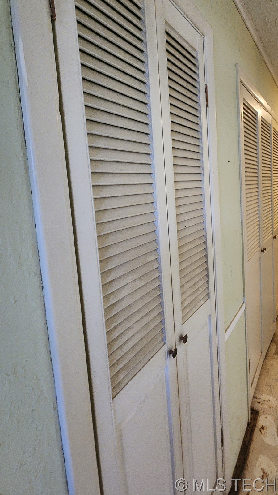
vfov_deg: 95.0
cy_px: 205
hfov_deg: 60.8
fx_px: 223
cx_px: 204
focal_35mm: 17
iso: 640
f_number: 2.2
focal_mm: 2.2
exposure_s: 1/24
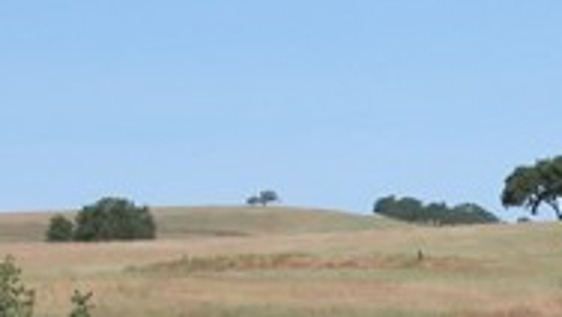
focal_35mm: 289
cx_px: 670
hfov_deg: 7.4
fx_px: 4309
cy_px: 637
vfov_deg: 4.2
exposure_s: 1/366
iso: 100
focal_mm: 19.9
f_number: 6.8
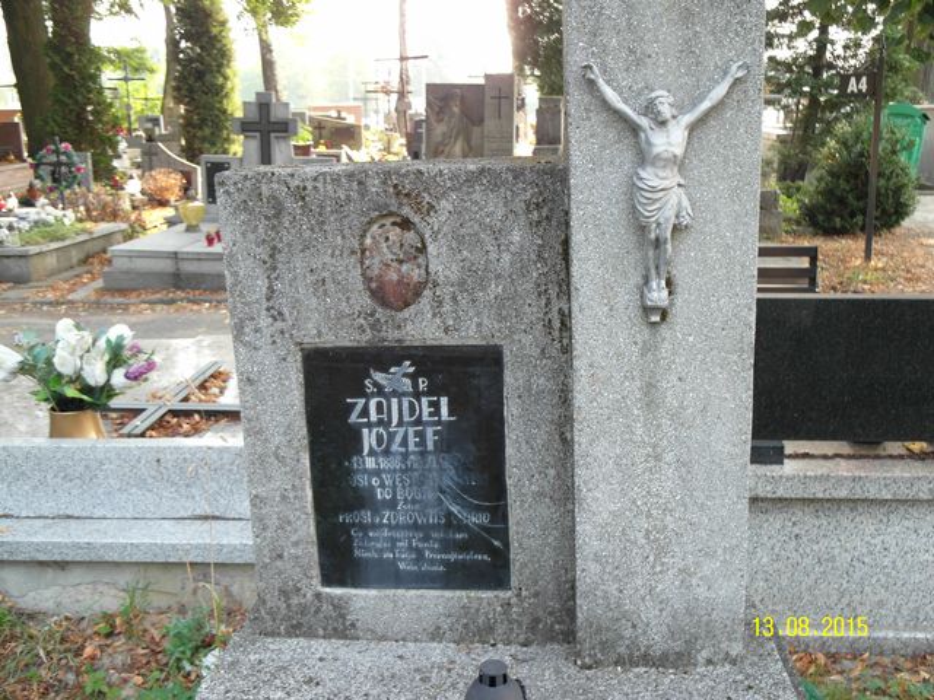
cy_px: 350
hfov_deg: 51.4
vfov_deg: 39.7
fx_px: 971
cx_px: 467
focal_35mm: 36
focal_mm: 7.8
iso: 100
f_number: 3
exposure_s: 1/60
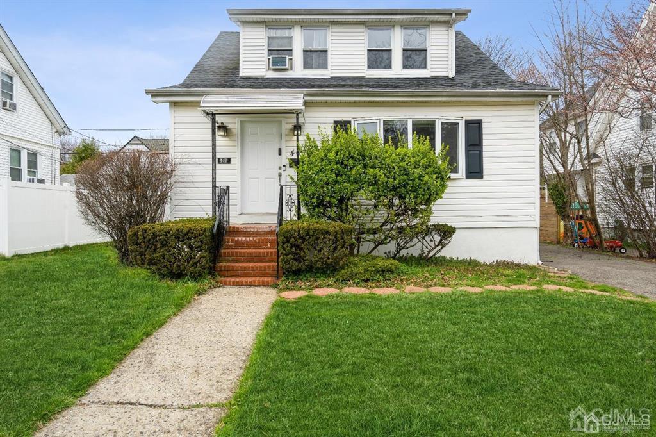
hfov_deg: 76.1
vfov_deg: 55.1
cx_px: 328
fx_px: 419
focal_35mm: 23
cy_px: 218
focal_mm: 23
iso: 80
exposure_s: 1/40
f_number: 11
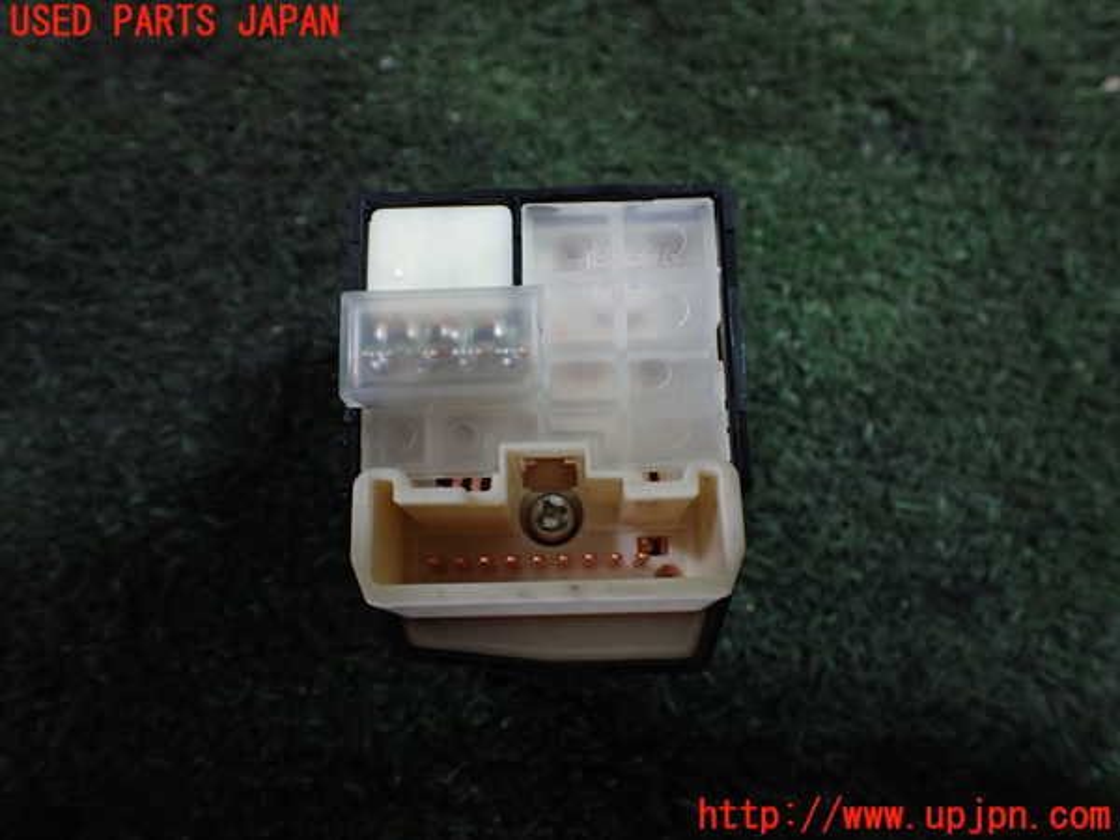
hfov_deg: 60.0
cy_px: 420
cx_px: 560
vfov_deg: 46.8
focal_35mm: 30
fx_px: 971
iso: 640
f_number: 2.3
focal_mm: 5.4
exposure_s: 1/125
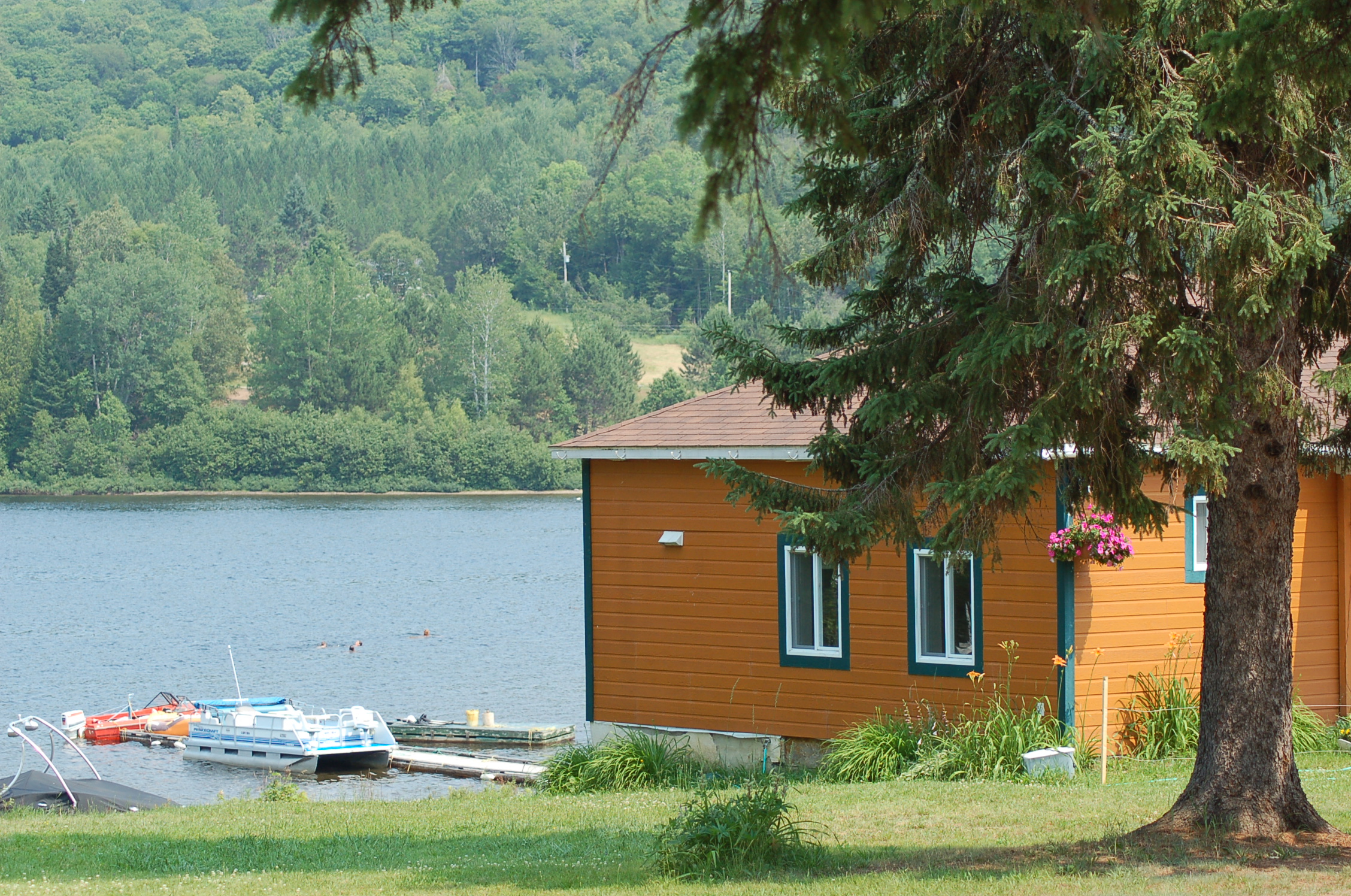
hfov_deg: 19.5
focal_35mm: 105
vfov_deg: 13.0
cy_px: 448
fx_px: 3934
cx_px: 676
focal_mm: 70
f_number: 5.6
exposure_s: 1/500
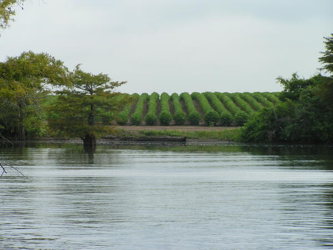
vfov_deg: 7.9
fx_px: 1809
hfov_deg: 10.5
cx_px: 166
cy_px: 125
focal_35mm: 188
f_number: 5
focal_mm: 28.8
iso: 50
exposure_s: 1/400
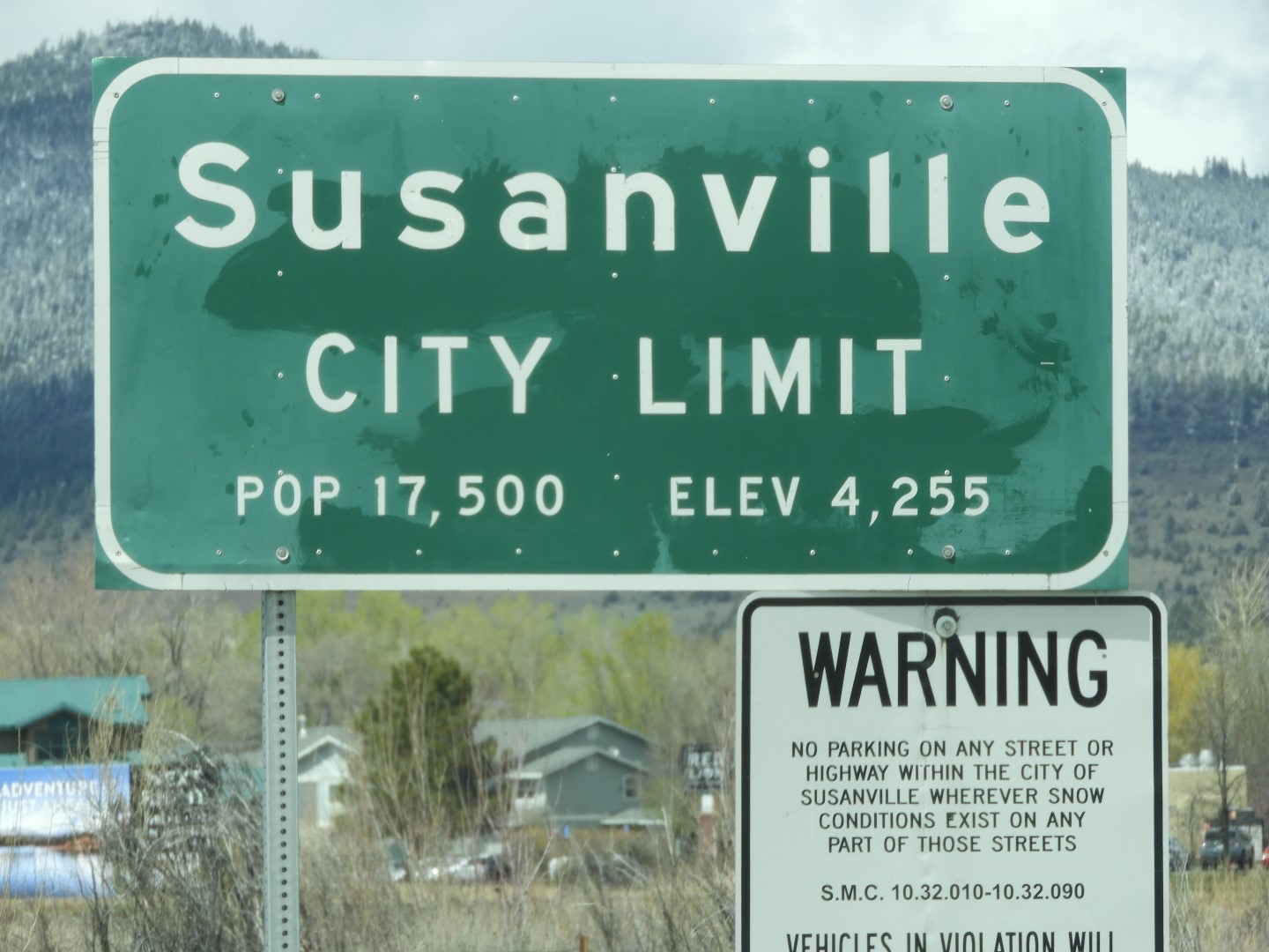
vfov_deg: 5.9
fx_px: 9165
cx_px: 634
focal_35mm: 250
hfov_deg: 7.9
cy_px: 476
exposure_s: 1/400
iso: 100
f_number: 5.5
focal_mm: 44.8
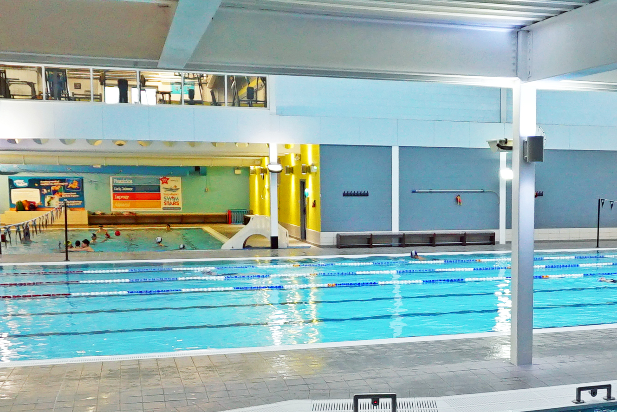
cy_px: 284
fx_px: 857
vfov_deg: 26.8
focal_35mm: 50
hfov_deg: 38.3
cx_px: 479
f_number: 3.5
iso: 1250
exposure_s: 1/60
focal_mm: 16
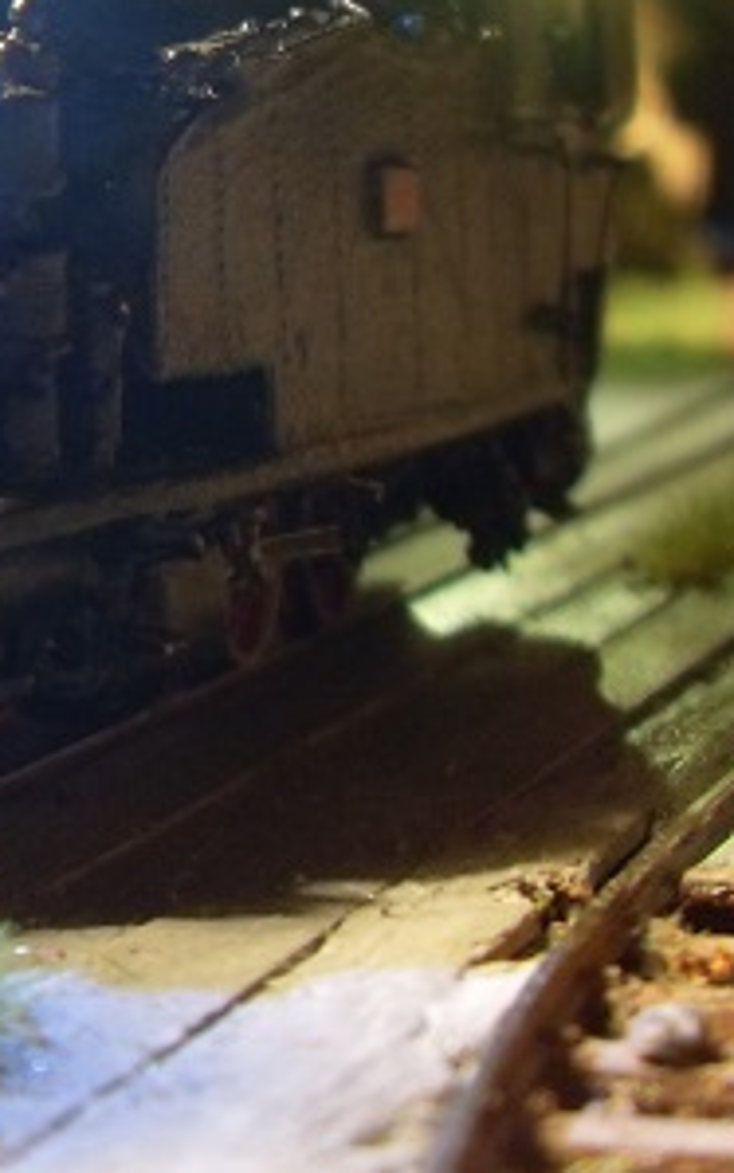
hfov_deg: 14.7
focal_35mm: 88
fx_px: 2815
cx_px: 55
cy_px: 114
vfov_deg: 22.9
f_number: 2.8
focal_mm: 6.3
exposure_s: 1/4
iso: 200
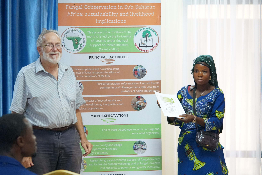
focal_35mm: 135
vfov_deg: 10.2
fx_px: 982
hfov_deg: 15.2
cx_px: 131
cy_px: 88
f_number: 3.2
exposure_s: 1/160
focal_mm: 90
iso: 6400
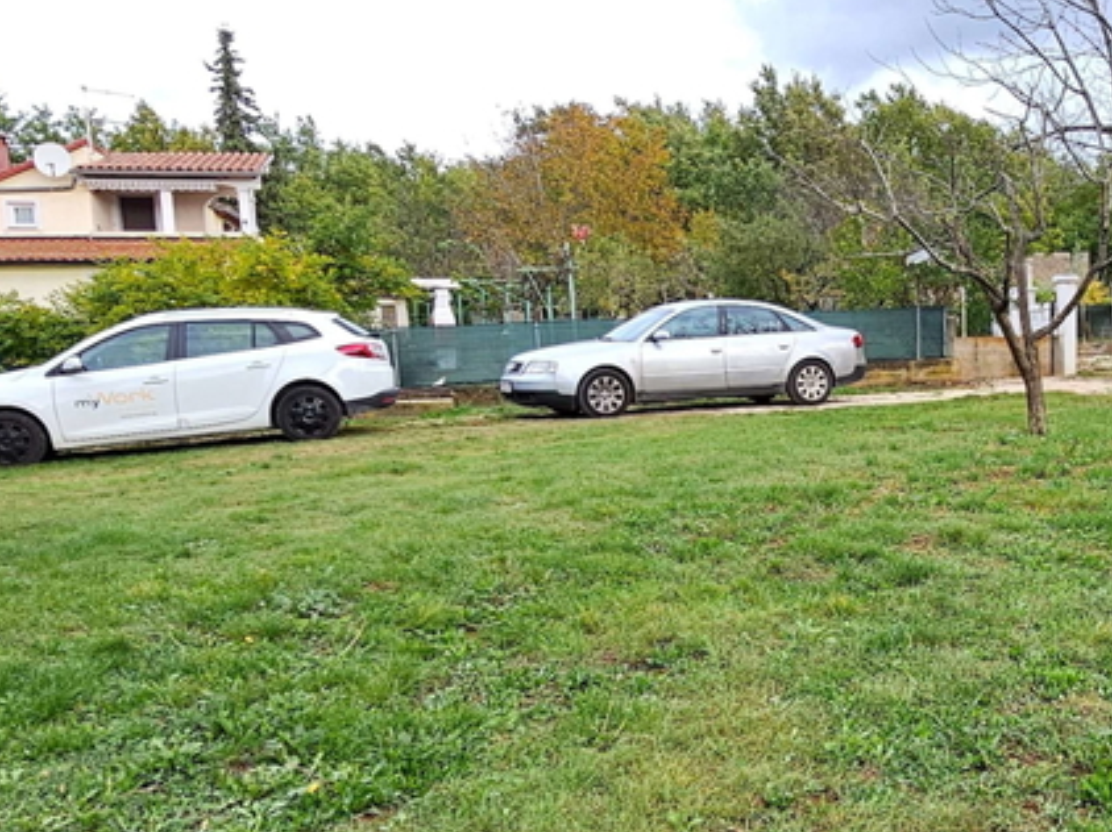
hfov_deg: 46.9
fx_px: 1188
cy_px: 490
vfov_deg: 38.5
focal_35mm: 37
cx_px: 925
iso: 50
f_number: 2.2
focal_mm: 2.2
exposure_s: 1/312
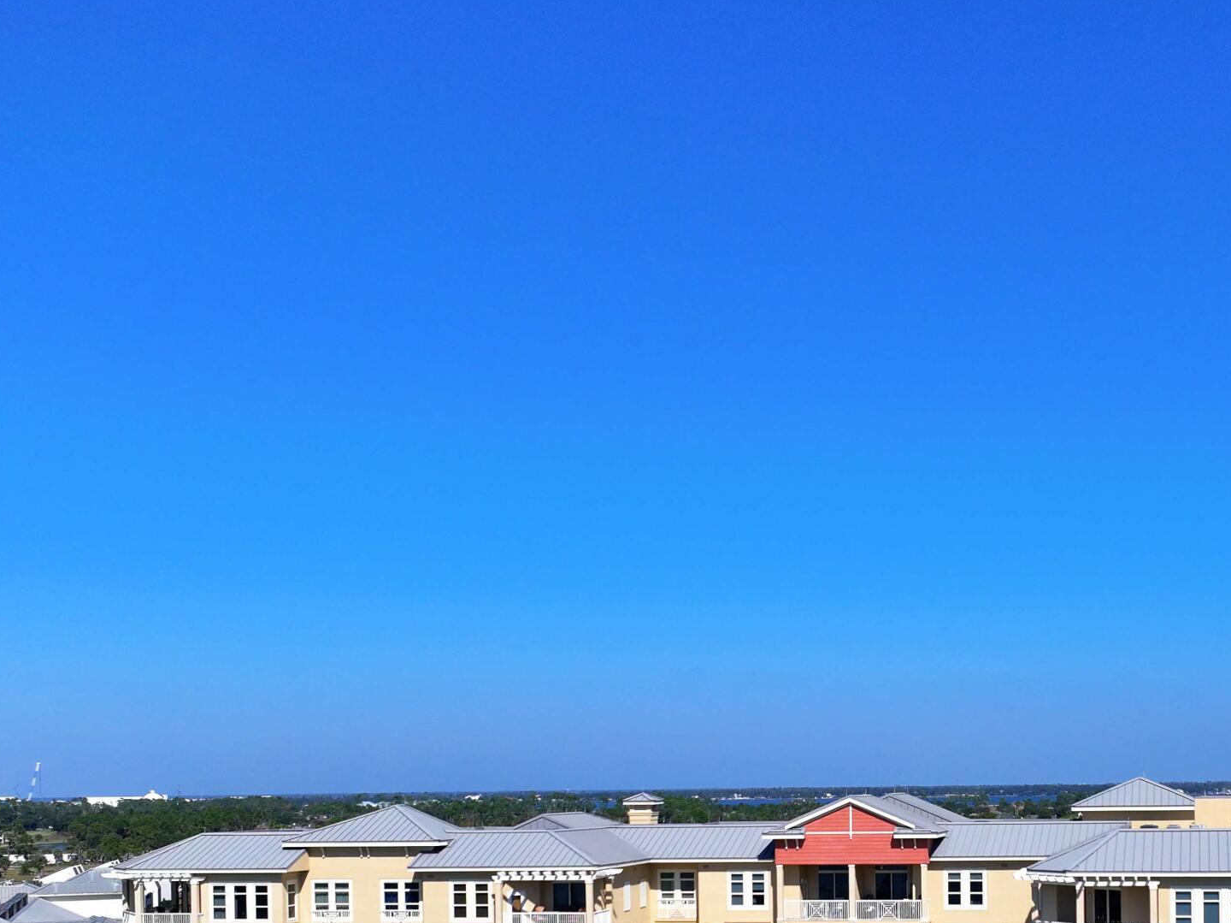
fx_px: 1777
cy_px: 842
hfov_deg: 37.4
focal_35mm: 50
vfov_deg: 27.9
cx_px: 893
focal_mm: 12.29
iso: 100
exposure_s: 1/2500
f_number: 2.8
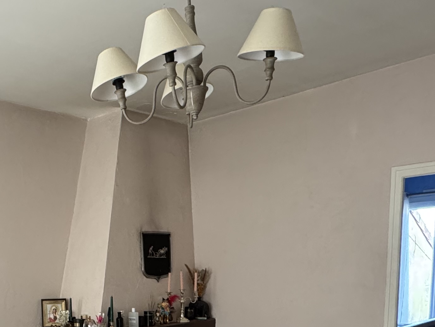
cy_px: 331
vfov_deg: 32.2
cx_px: 96
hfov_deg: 43.9
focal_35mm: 41
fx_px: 515
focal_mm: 2.22
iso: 320
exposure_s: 1/99
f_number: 2.2
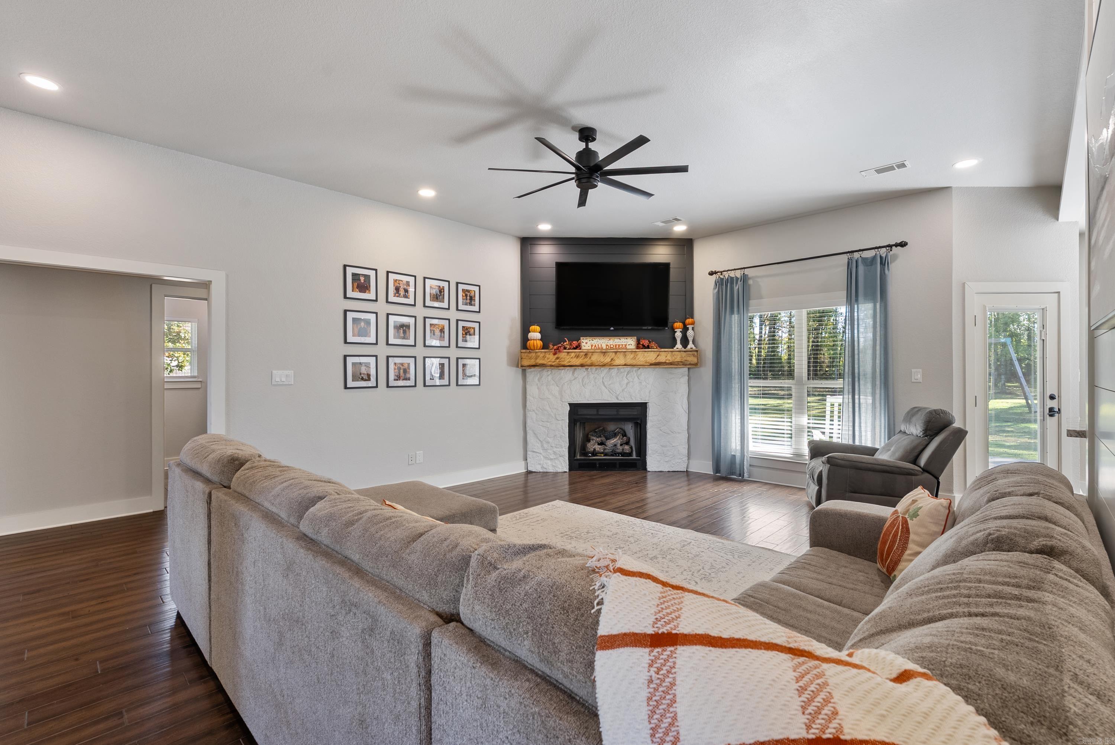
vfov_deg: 73.8
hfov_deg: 96.7
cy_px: 372
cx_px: 558
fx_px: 496
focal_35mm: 16
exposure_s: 1/2.5
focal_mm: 16
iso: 250
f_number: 9
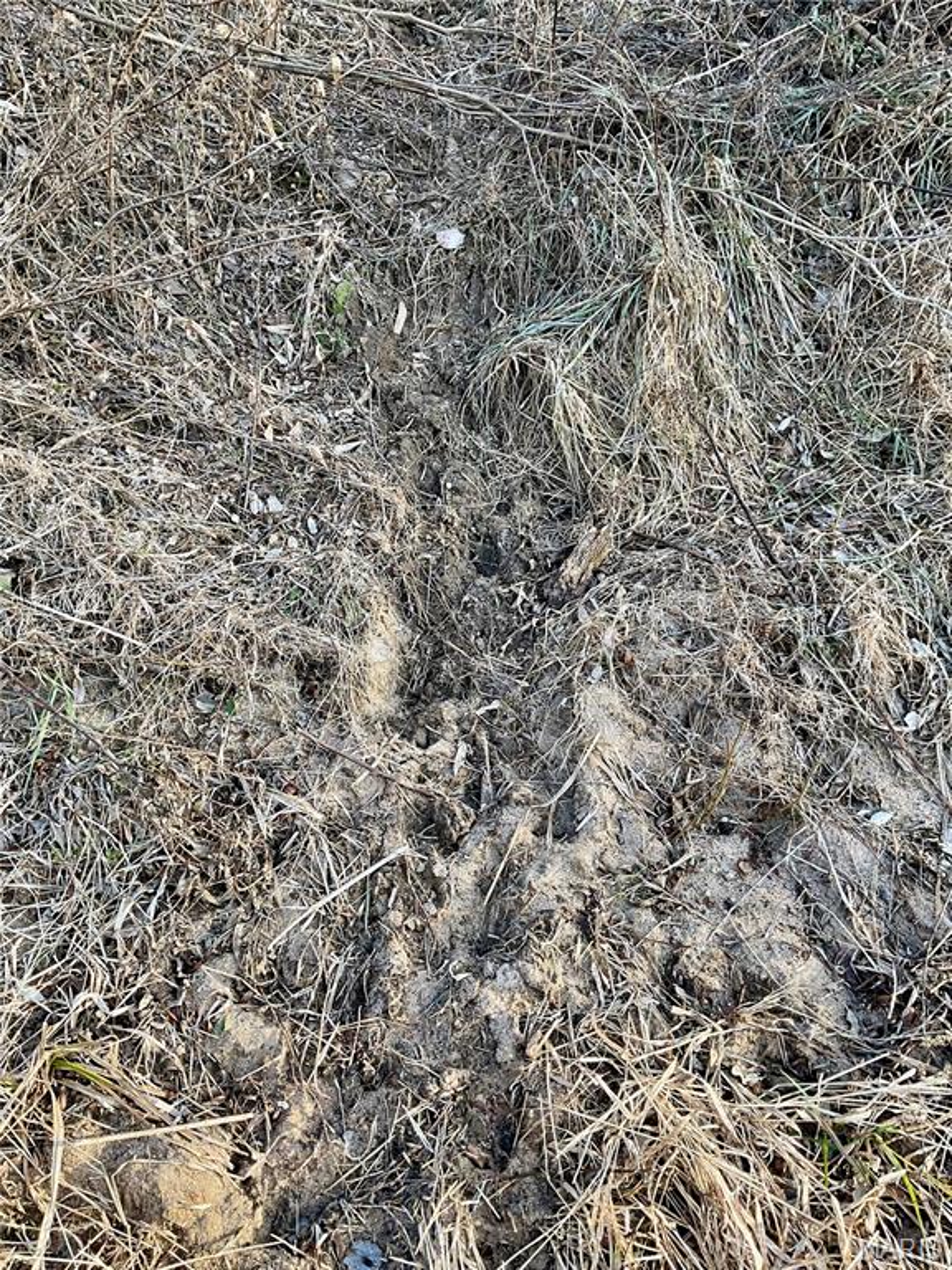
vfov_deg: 61.7
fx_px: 1063
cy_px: 635
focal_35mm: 29
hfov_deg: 48.2
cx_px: 476
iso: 20
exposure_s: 1/120
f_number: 1.8
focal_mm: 3
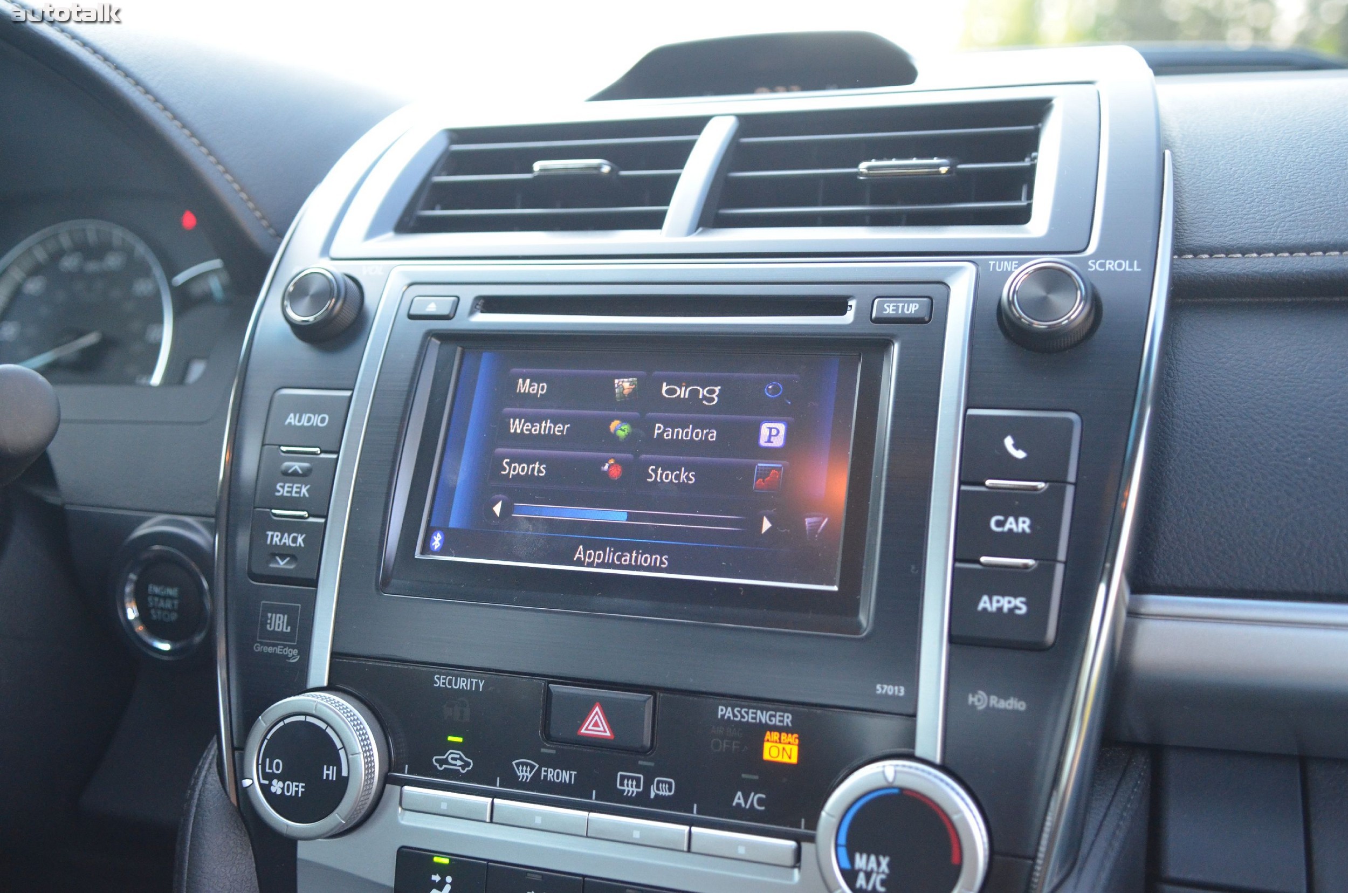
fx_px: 1289
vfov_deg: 38.2
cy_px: 446
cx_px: 674
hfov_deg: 55.2
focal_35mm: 34
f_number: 2.8
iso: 1600
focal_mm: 23
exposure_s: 1/200
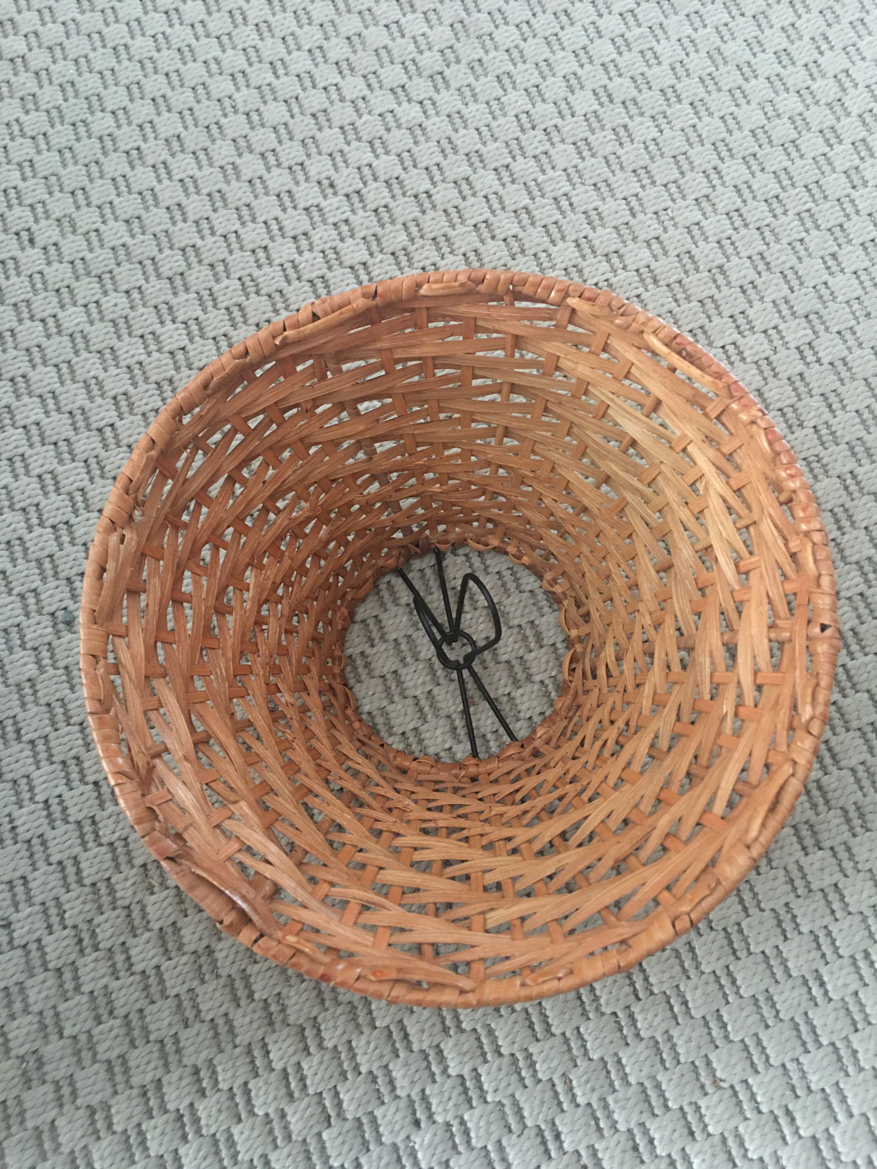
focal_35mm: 29
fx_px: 980
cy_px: 584
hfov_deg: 48.2
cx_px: 438
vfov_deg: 61.7
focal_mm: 4.15
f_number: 2.2
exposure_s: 1/4
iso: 125
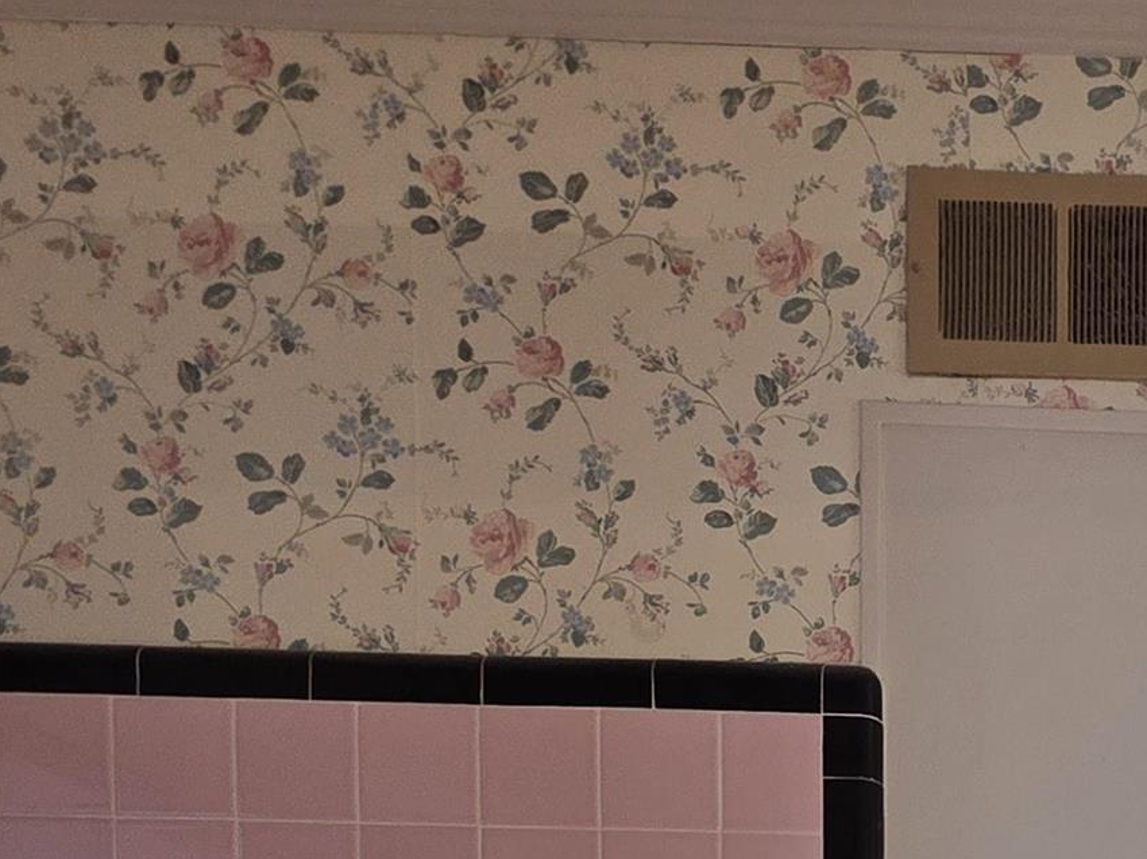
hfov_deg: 33.8
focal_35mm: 47
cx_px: 1331
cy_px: 1444
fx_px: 1557
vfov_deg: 22.3
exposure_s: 1/120
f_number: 1.9
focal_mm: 2.2
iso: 80
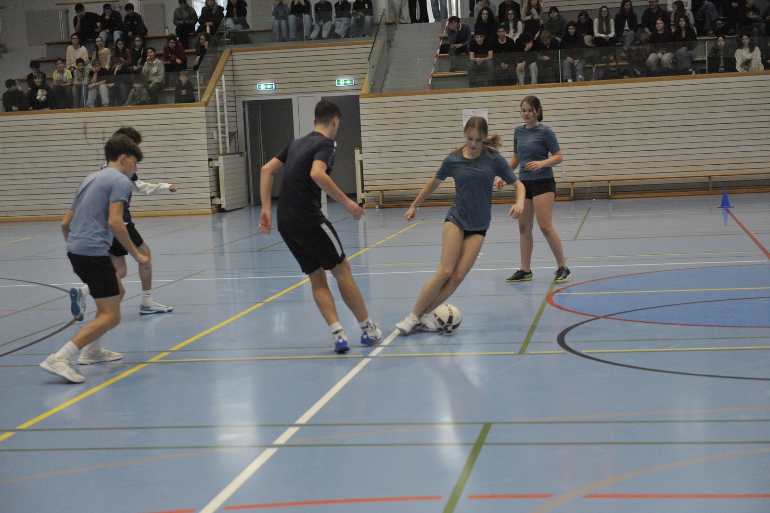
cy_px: 256
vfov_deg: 19.4
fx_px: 1496
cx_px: 385
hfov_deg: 28.9
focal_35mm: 70
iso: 6400
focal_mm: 70
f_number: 3.5
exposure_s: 1/2500
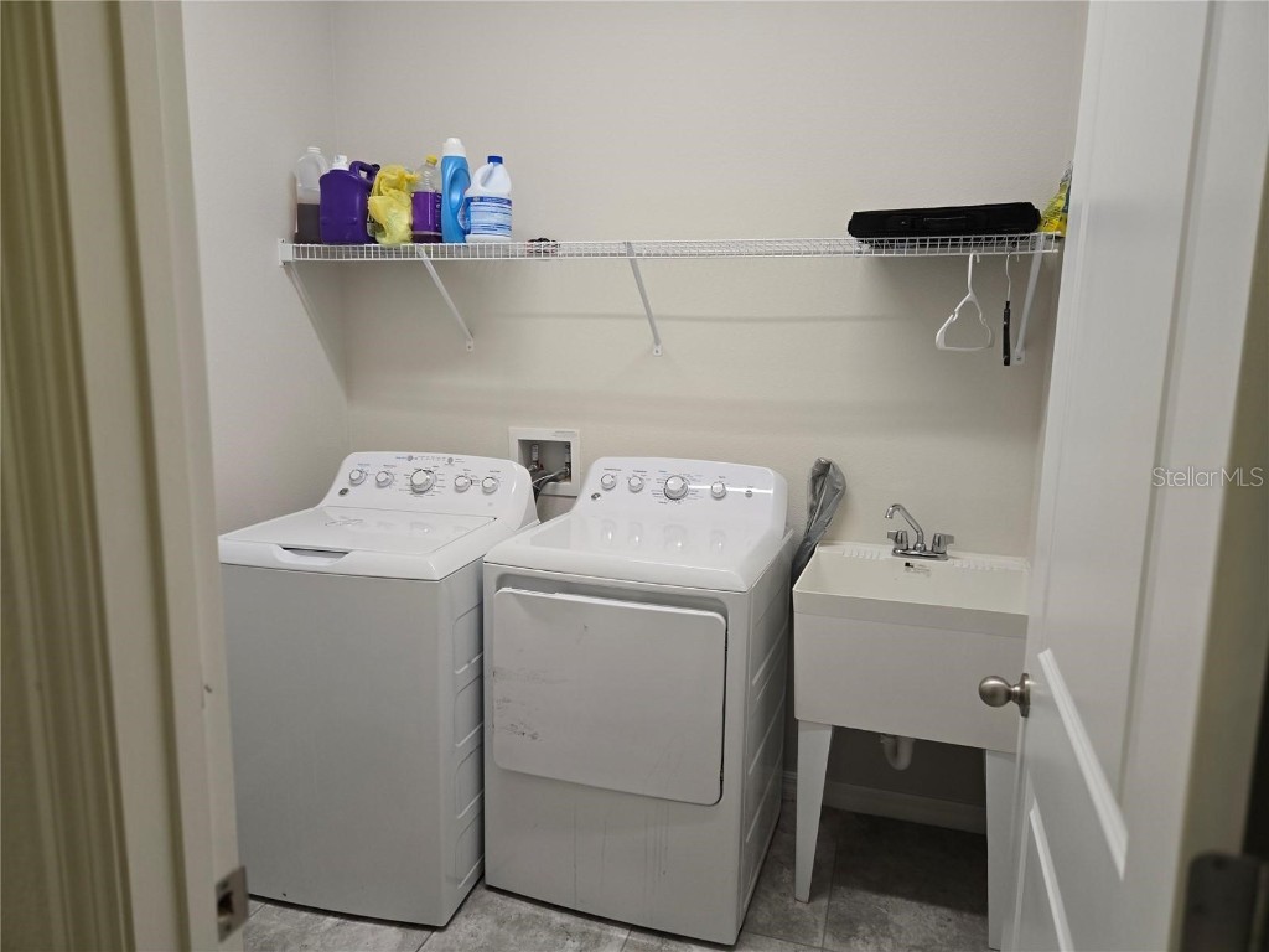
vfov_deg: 58.9
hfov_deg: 73.9
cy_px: 476
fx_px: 843
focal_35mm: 23
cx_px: 634
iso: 125
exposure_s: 1/120
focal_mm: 5.4
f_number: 1.8
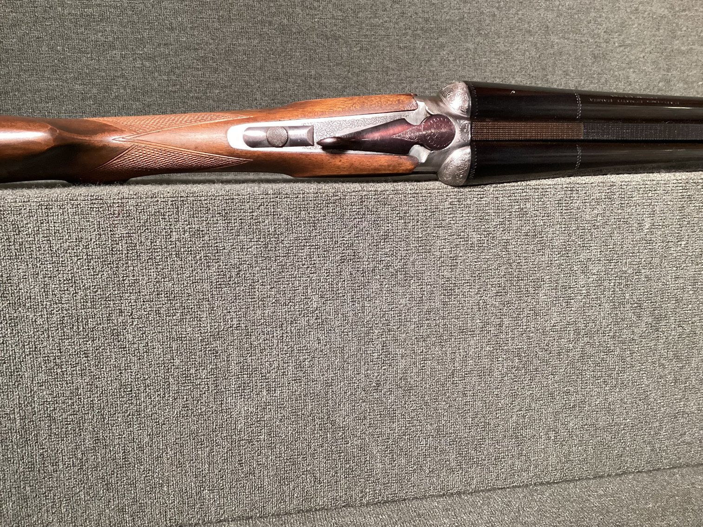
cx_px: 352
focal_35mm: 31
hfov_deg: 58.3
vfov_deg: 45.4
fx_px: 630
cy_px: 264
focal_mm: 3.3
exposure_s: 1/40
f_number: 2.4
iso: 320
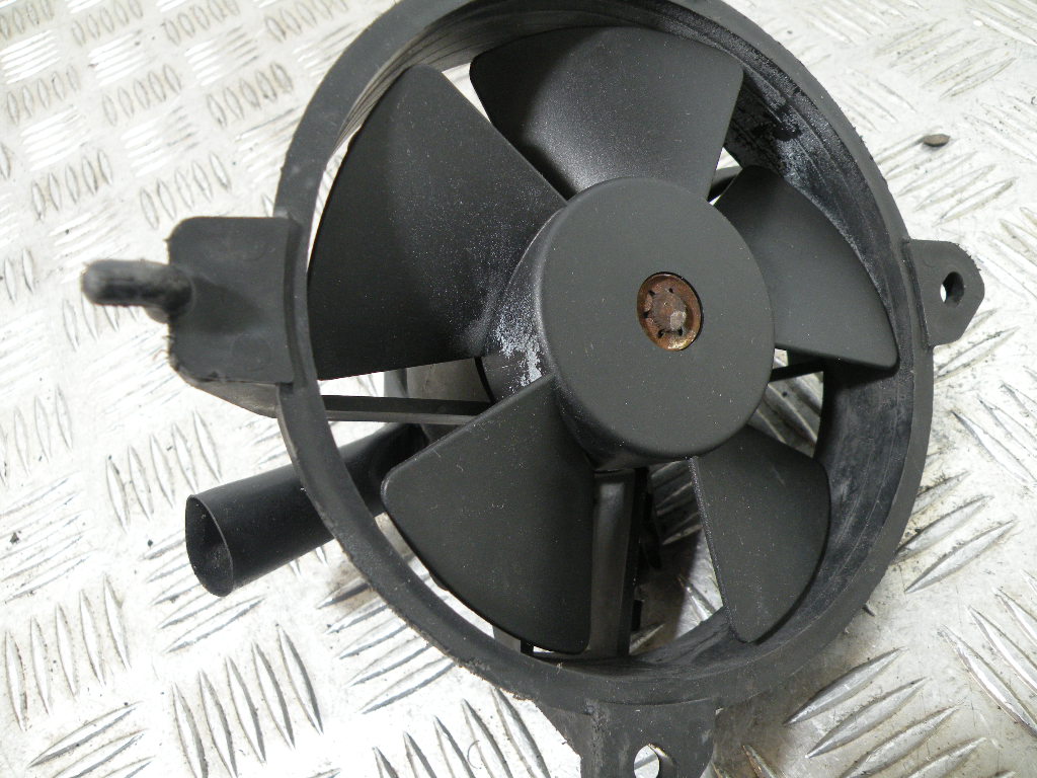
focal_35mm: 27
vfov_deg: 51.4
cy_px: 389
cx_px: 518
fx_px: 809
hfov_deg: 65.3
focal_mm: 4.7
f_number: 2.8
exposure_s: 1/60
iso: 197
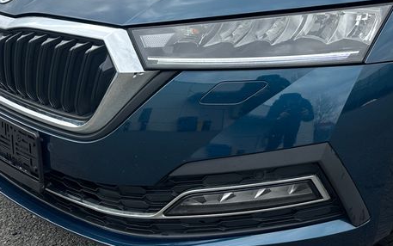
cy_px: 29
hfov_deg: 34.1
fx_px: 611
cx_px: 339
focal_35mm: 57
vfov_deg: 22.3
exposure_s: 1/1119
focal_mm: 6.86
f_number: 1.78
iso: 80
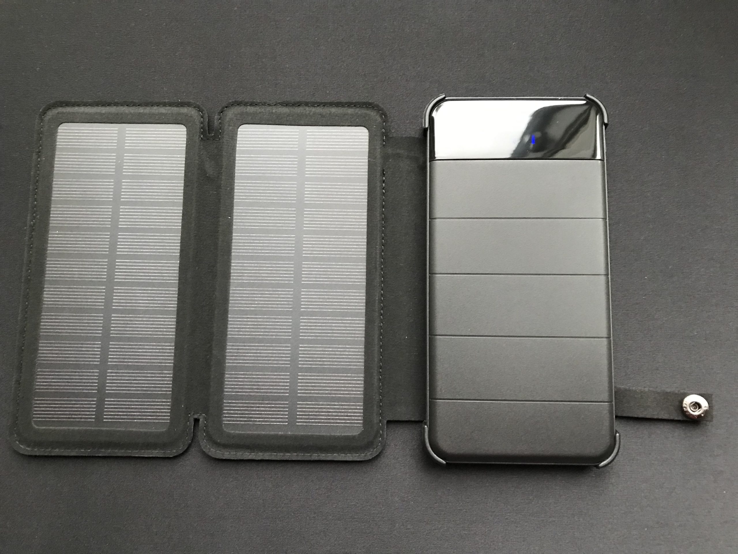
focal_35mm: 28
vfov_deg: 49.7
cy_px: 277
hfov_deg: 63.4
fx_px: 597
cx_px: 369
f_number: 1.8
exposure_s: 1/7
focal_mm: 3.99
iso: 100
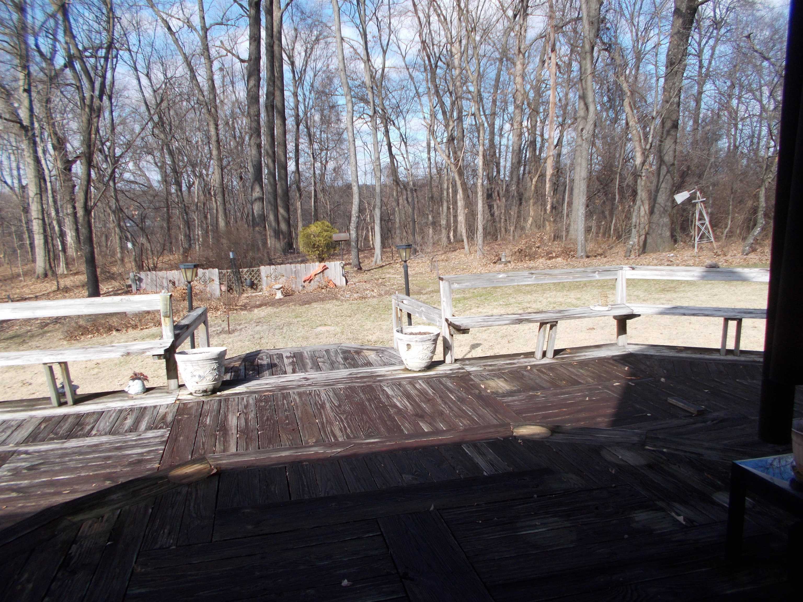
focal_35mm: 26
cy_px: 301
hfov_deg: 67.3
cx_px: 402
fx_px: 603
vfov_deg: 53.1
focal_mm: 4.6
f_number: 3.2
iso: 80
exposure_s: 1/500
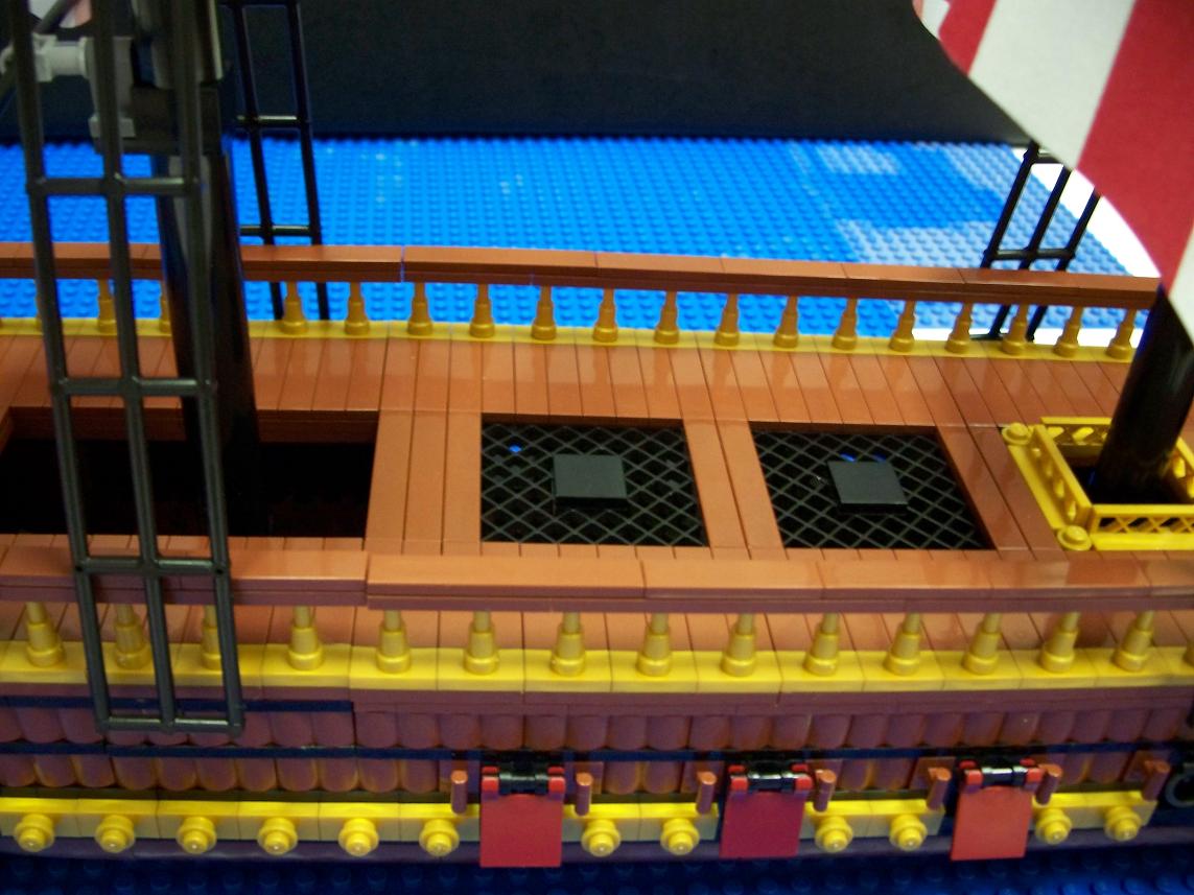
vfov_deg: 38.7
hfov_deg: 50.1
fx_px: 1276
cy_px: 448
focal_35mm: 37
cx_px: 597
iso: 400
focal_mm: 7.8
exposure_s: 1/15
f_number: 2.8
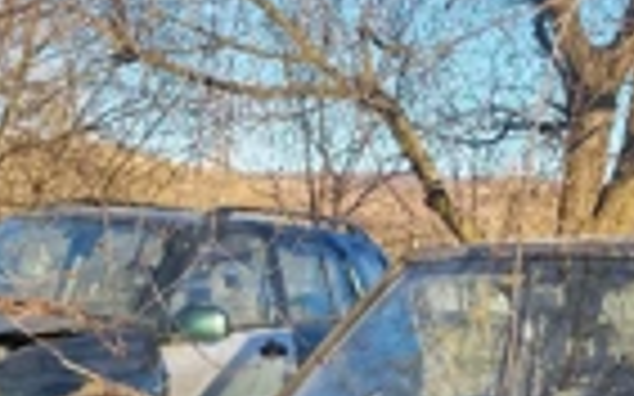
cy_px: 486
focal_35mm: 69
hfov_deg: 29.2
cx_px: 499
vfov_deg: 17.9
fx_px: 1192
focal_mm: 6.4
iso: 50
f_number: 1.8
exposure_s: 1/278
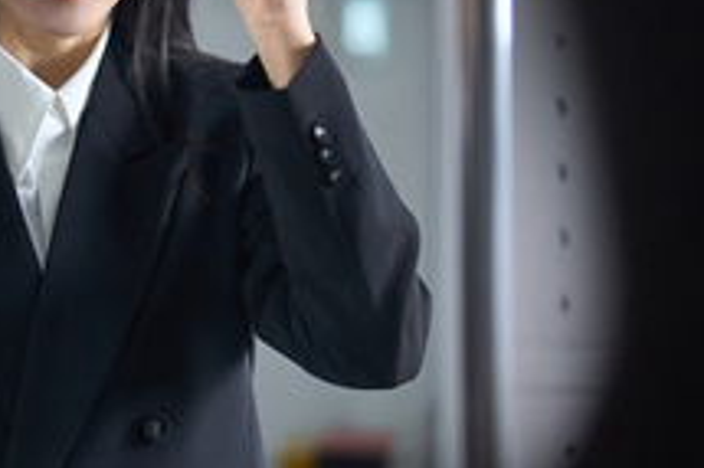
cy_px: 195
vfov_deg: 10.1
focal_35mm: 135
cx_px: 190
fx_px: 2638
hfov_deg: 15.1
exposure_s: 1/250
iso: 800
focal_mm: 50
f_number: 1.2
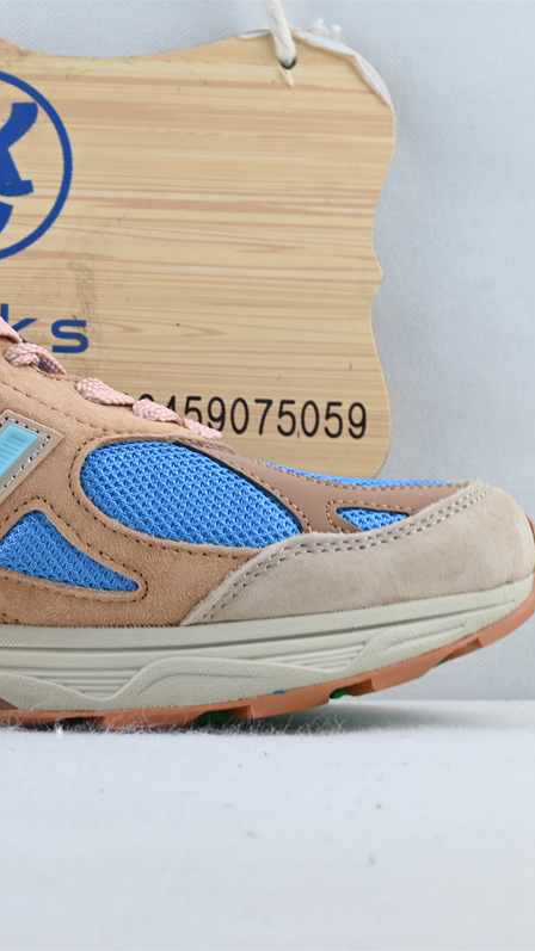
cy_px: 476
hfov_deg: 16.2
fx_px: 1821
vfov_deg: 29.3
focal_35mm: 72
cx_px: -49
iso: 100
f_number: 10
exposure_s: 1/15
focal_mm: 30.5
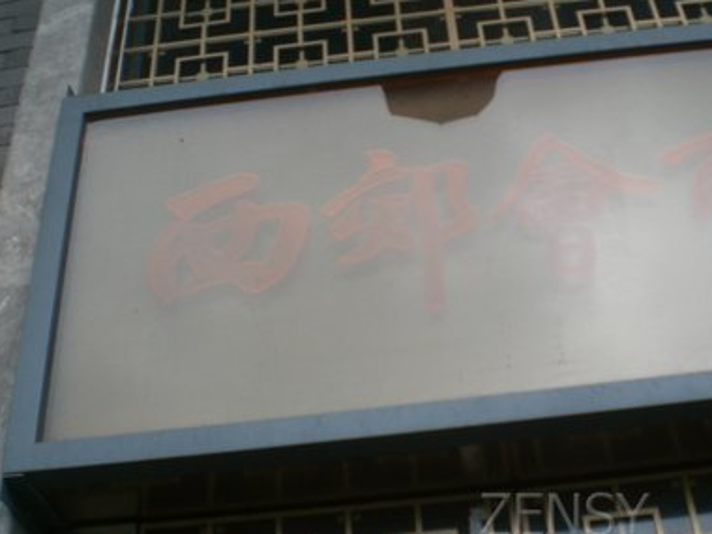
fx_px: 1028
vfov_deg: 29.1
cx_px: 427
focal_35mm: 50
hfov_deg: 38.0
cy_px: 314
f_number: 3.1
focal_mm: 6.3
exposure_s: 1/125
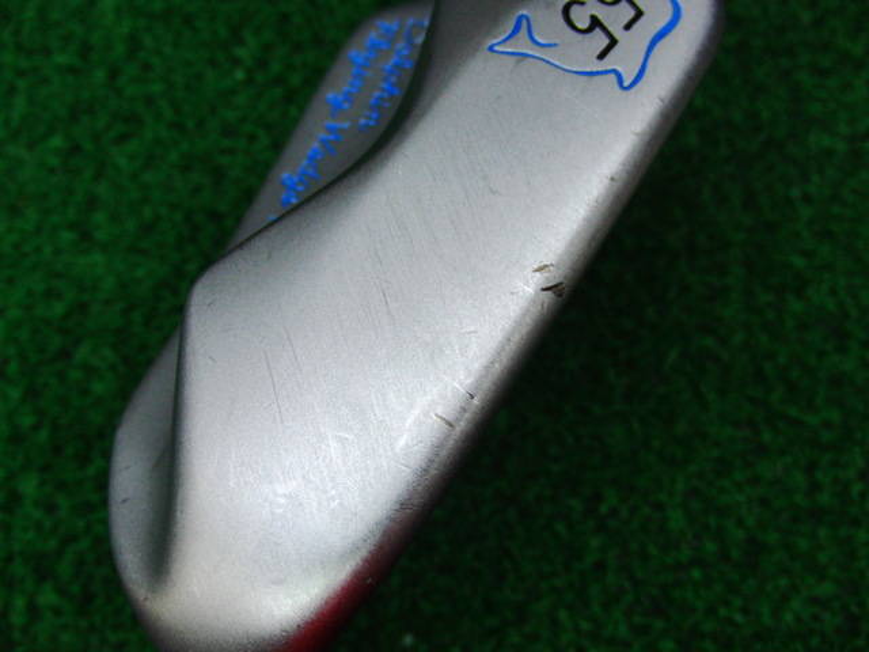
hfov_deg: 50.1
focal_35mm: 37
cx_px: 434
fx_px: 929
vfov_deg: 38.7
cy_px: 326
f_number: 3.6
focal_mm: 6.42
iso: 250
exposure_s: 1/80
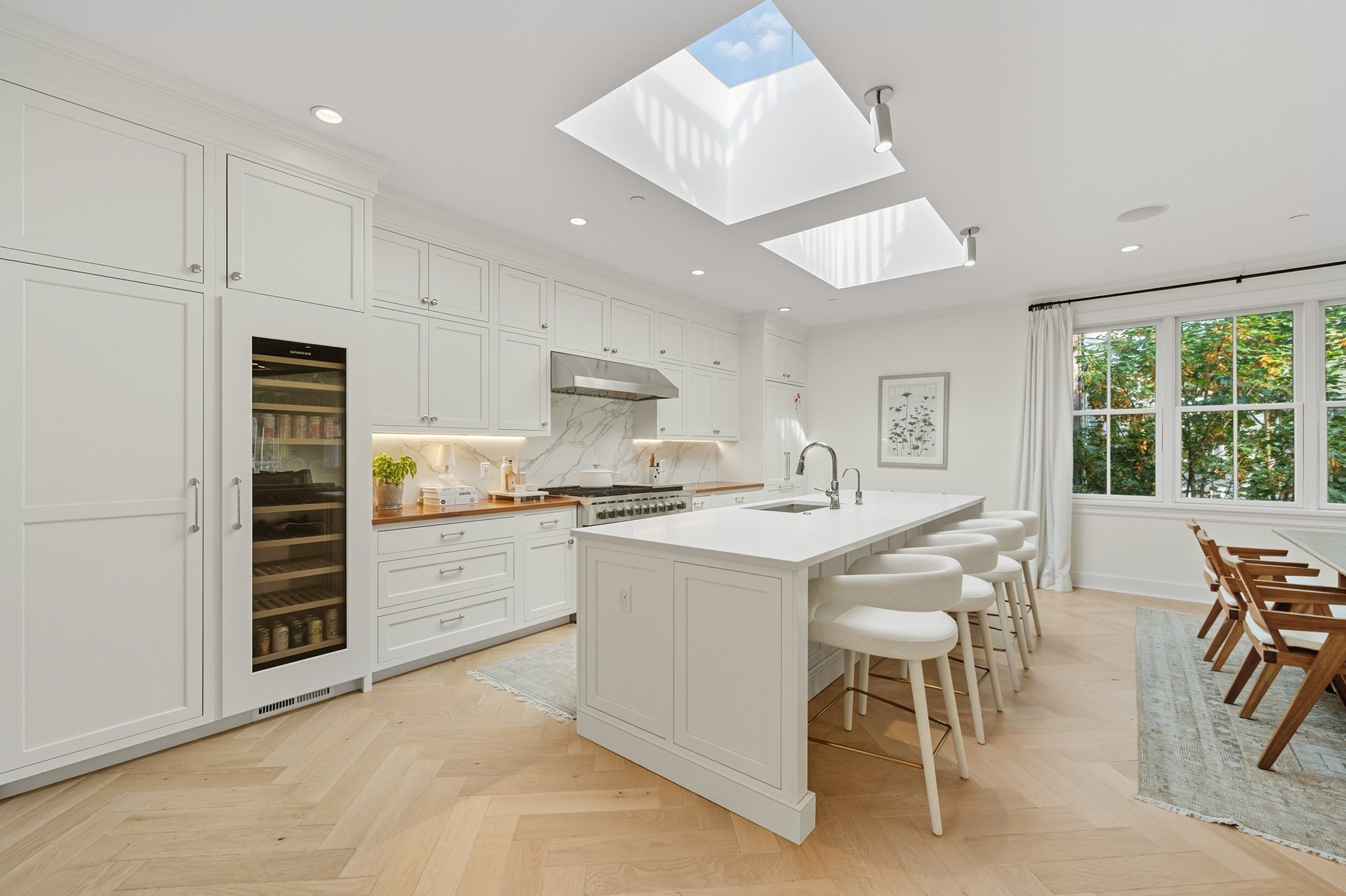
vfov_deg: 81.1
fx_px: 523
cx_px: 673
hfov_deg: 104.3
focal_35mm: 14
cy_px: 448
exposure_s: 1/3
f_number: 8
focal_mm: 14
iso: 100
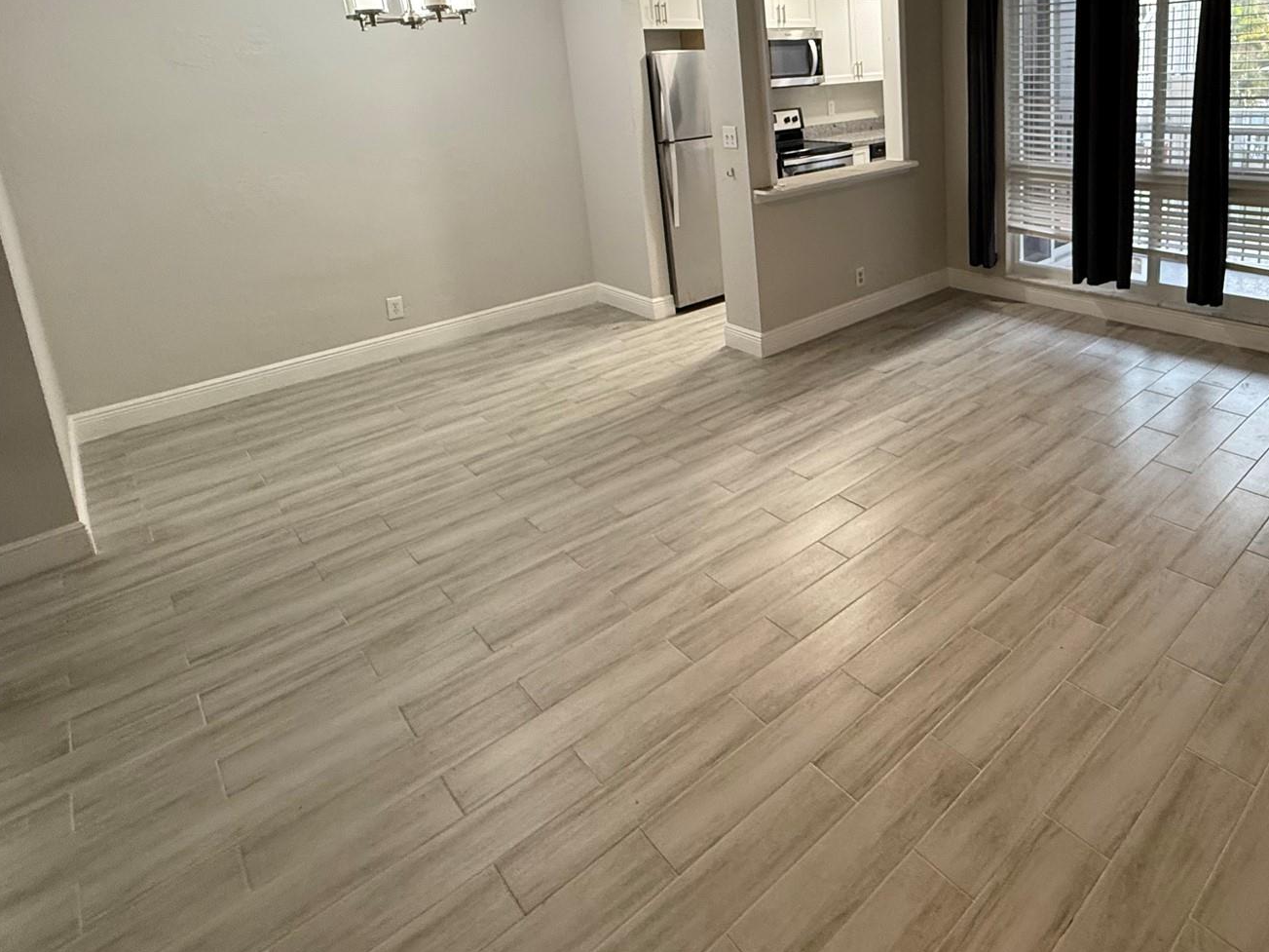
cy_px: 230
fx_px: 806
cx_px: 847
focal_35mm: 22
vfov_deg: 57.7
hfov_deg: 74.0
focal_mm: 2.22
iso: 200
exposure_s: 1/60
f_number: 2.2
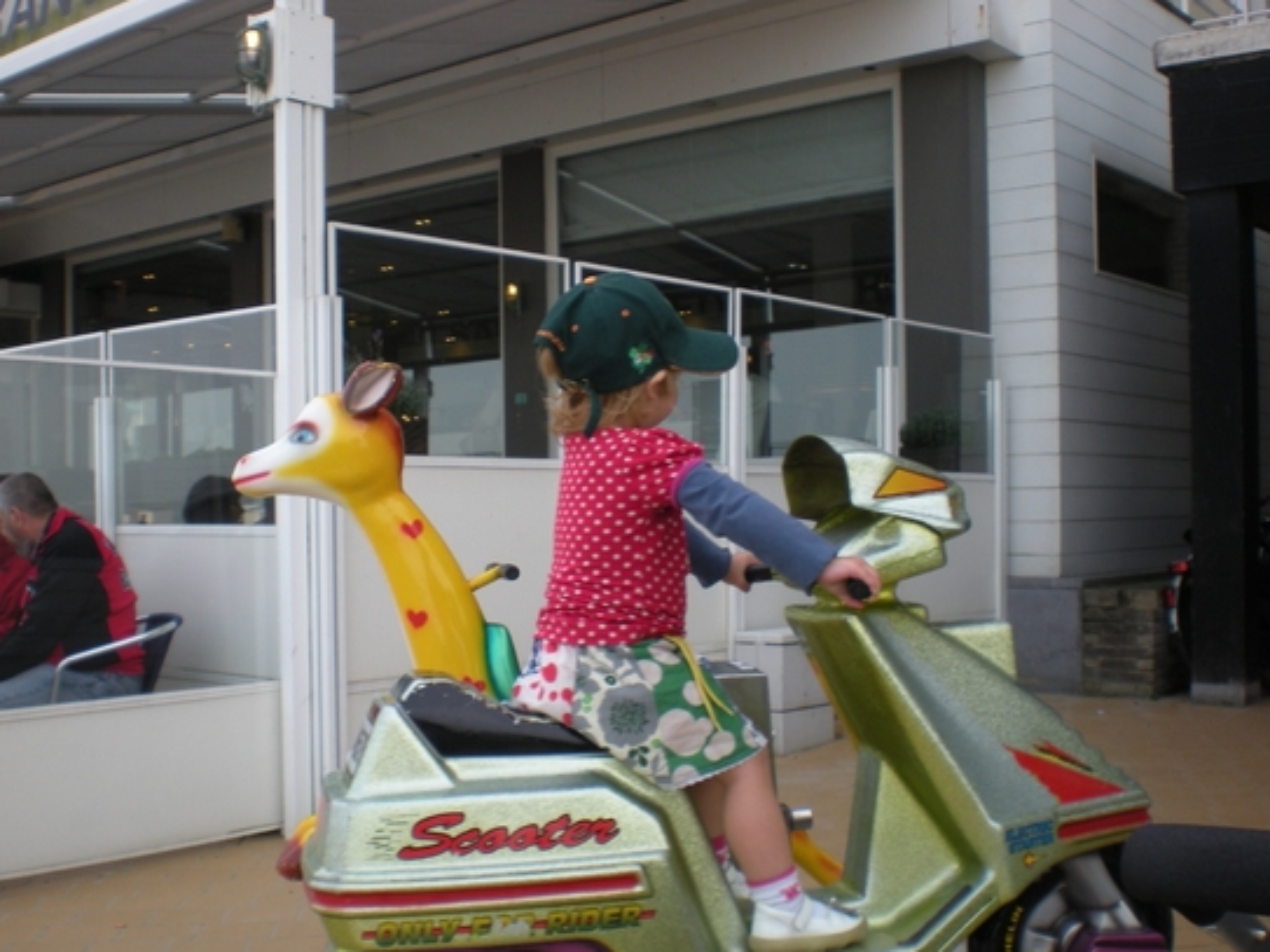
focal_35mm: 42
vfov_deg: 34.3
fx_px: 1541
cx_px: 585
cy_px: 510
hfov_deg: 44.8
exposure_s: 1/149
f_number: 4.6
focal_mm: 6.3
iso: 64
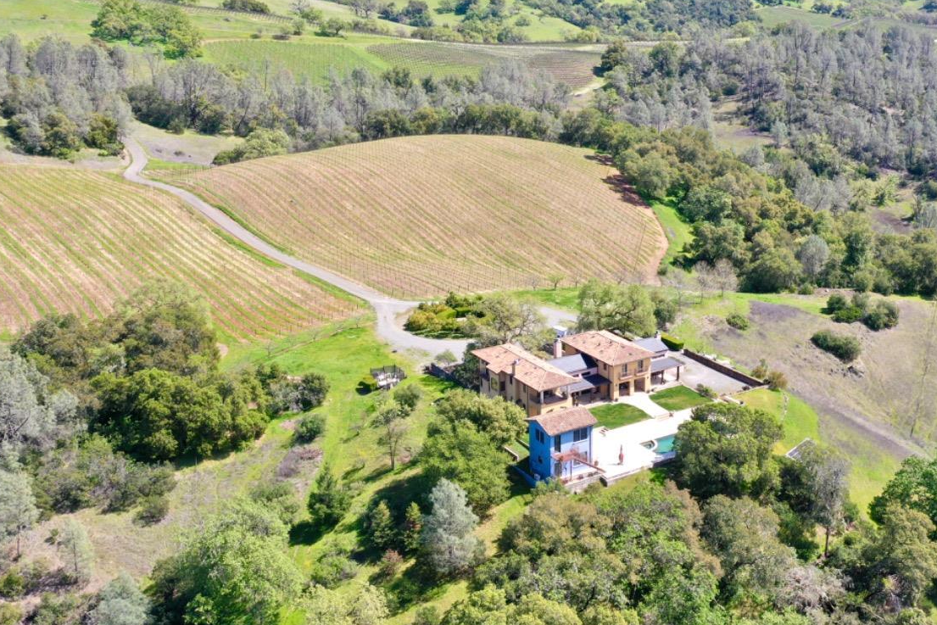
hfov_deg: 50.5
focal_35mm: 38
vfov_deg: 35.1
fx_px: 989
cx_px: 544
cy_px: 294
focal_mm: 10.26
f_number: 5.6
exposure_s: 1/240
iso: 100
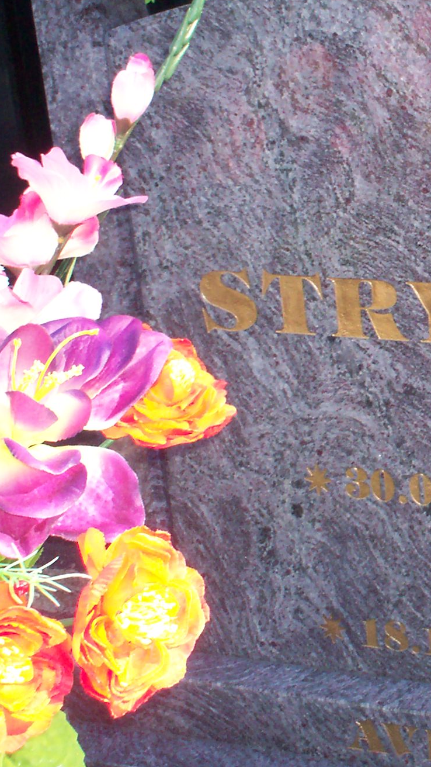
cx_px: 551
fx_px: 1564
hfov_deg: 15.0
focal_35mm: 77
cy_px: 285
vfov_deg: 27.4
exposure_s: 1/60
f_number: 4.5
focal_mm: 6
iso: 140
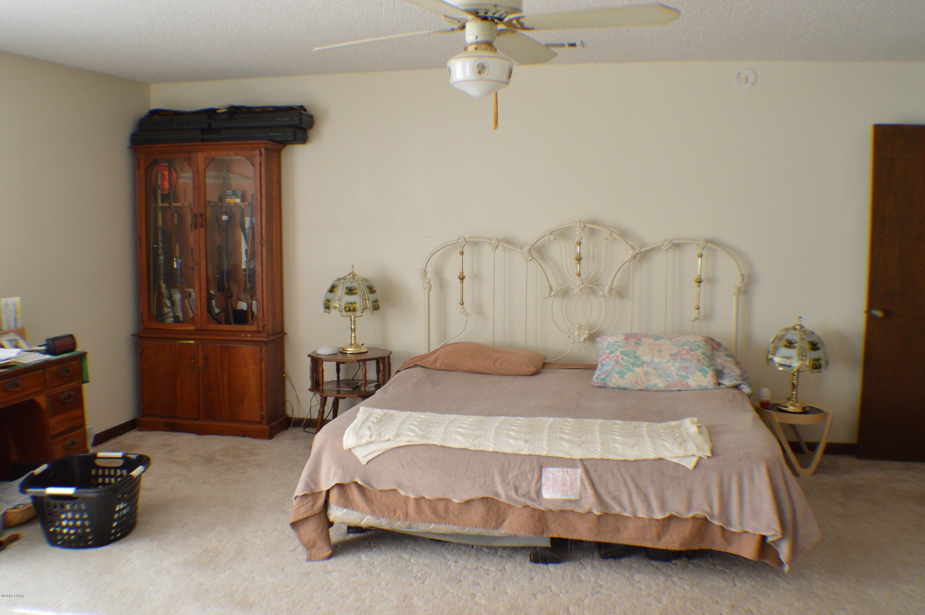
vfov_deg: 34.1
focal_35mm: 39
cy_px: 308
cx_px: 462
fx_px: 1001
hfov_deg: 49.6
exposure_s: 1/60
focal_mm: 26
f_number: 4.2
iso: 800
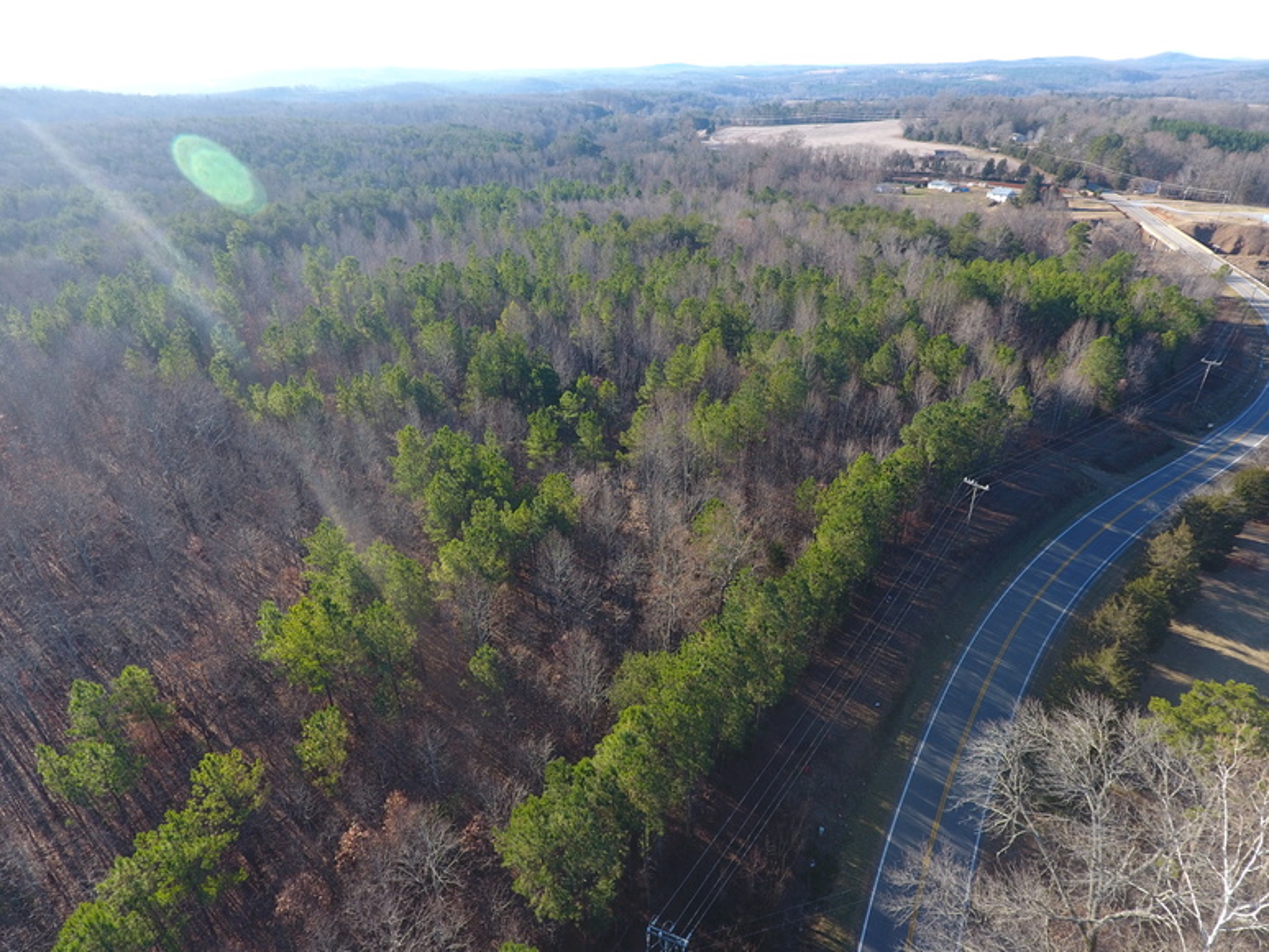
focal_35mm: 20
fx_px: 733
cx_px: 634
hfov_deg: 81.7
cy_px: 476
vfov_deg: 66.0
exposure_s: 1/239
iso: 100
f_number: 2.8
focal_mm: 3.61
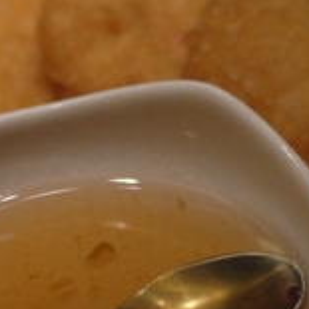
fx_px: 1474
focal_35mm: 146
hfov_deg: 11.9
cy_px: 201
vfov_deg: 12.0
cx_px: 269
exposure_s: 1/125
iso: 250
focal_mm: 20
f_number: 1.7
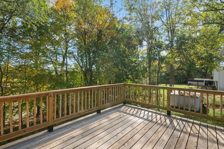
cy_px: 75
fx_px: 100
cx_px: 105
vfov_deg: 73.7
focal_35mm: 16
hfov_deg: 96.6
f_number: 11
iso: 100
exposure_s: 1/40
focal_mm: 10
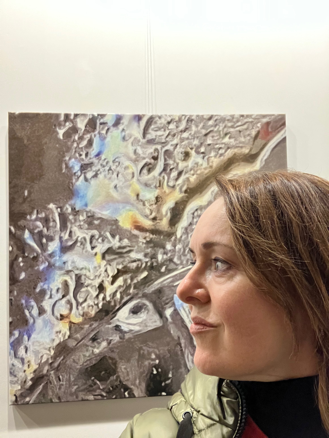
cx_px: 164
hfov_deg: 44.2
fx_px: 405
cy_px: 219
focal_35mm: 32
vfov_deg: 56.8
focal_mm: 2.87
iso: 320
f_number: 2.2
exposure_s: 1/25
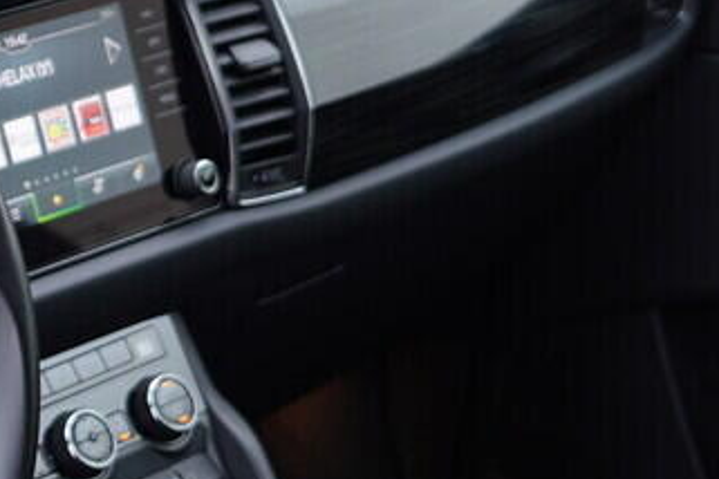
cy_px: 382
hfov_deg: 16.7
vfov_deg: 11.9
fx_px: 2297
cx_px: -231
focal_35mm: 115
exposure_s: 1/40
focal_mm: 24
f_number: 2.8
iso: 160
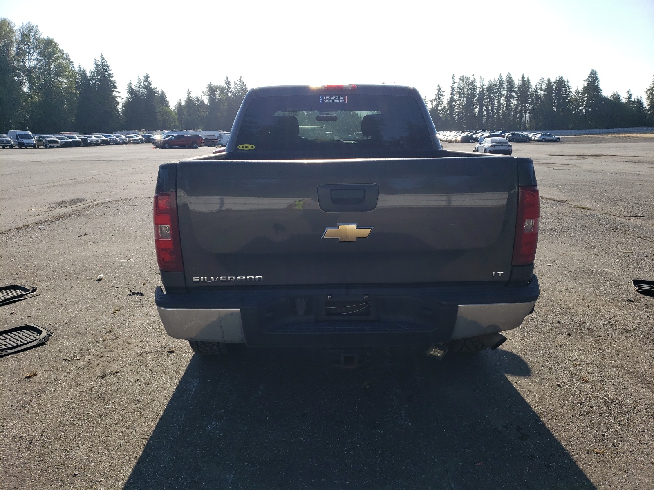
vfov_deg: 53.1
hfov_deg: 67.3
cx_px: 327
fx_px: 491
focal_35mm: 26
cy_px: 245
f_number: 1.5
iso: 50
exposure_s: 1/2500
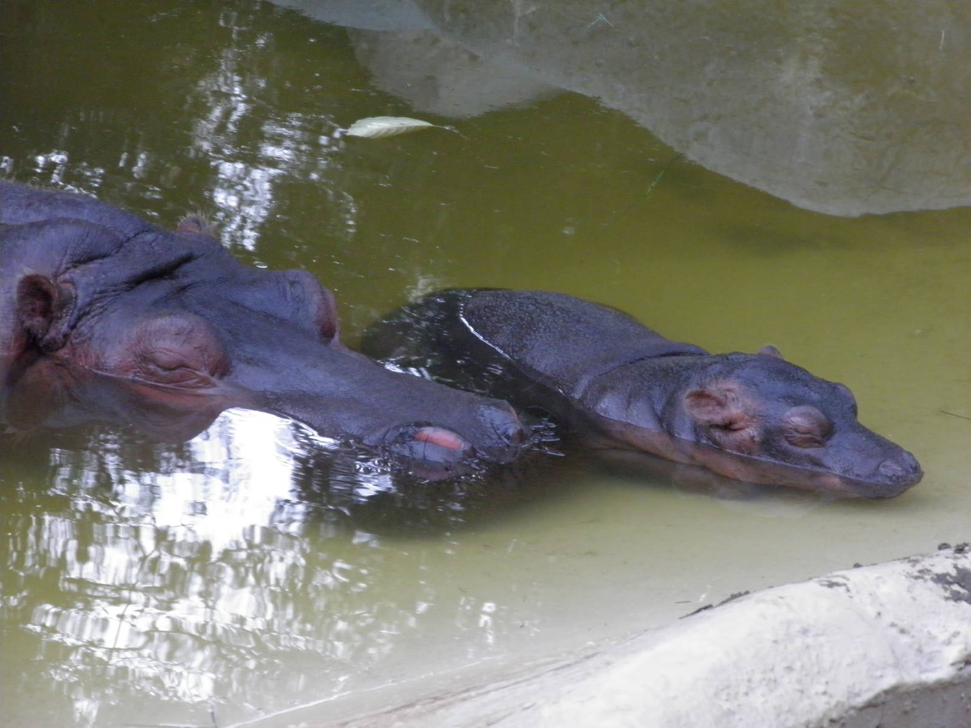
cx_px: 486
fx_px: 6396
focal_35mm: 228
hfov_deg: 8.7
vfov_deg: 6.5
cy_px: 364
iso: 320
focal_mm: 41.1
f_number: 4.2
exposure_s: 1/80
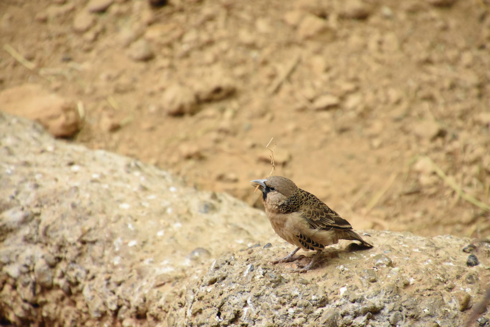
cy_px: 164
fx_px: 6125
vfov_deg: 3.1
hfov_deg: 4.6
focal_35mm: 450
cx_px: 245
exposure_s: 1/800
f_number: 6.3
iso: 2500
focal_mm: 300
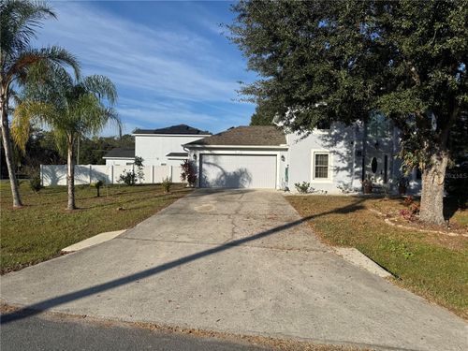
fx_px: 324
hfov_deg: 71.6
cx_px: 234
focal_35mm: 24
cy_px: 176
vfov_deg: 56.8
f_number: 1.78
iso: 80
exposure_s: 1/6410
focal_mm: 6.76
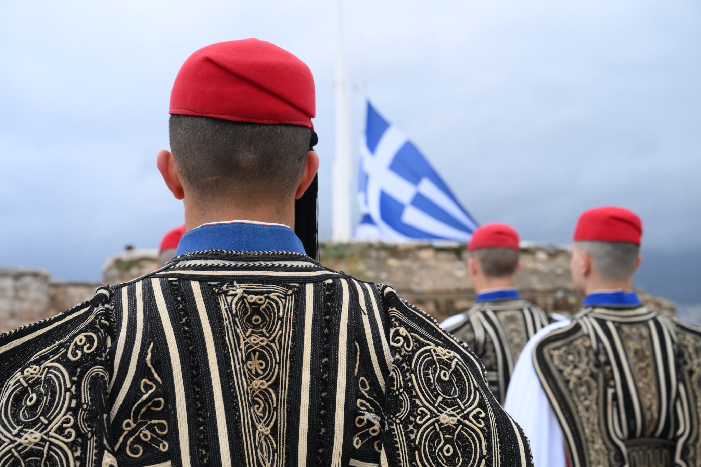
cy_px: 234
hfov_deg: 47.4
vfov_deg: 32.6
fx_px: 798
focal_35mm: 41
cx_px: 350
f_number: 5.6
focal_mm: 41
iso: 1250
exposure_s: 1/400
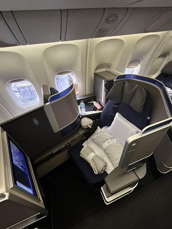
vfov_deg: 98.1
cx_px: 87
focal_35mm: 15
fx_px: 99
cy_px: 120
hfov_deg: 81.7
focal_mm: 2.2
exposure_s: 1/58
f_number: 2.2
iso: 1250
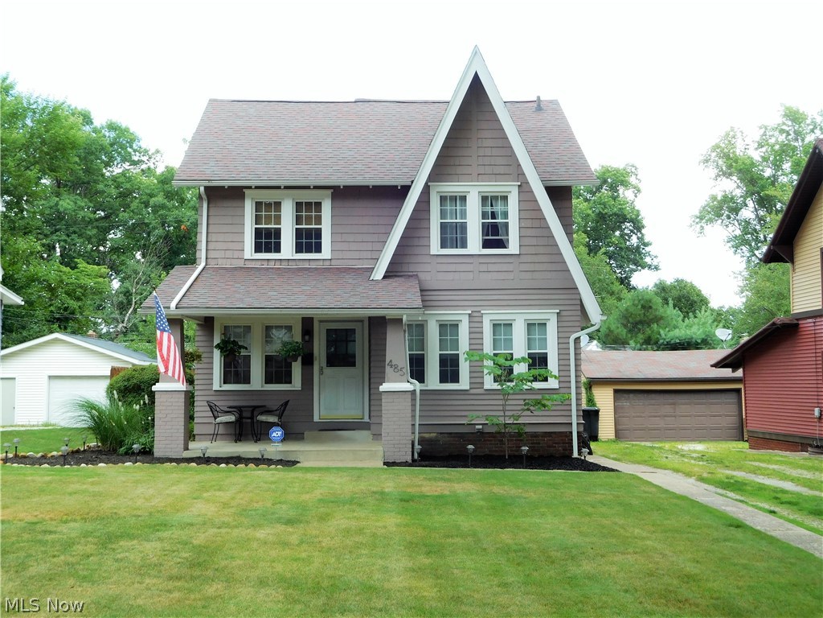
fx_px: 951
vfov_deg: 36.0
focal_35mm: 40
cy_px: 309
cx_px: 412
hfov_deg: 46.8
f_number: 3.9
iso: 125
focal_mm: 7.1
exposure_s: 1/250
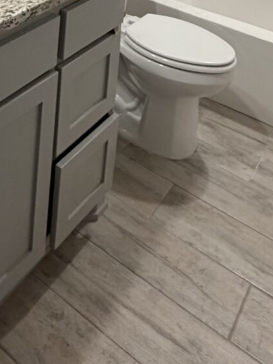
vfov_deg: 30.5
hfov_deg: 29.9
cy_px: -119
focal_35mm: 48
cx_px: 81
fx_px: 505
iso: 250
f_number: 2.2
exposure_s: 1/60
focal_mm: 2.22
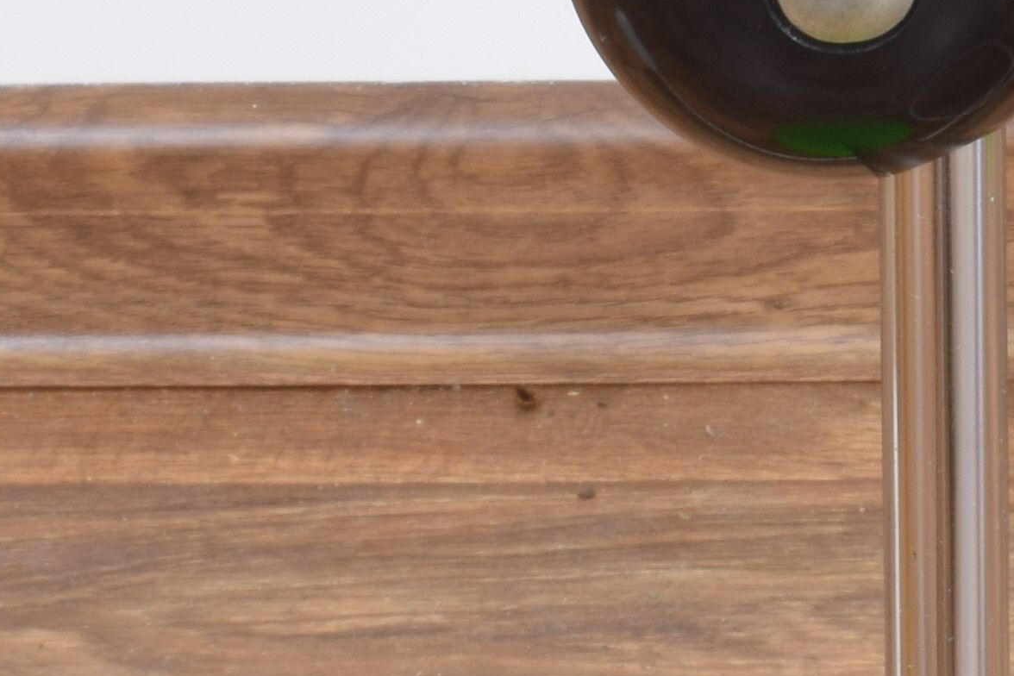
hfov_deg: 10.3
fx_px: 5605
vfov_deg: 6.9
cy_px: 87
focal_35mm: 199
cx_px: 966
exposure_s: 3
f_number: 25
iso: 100
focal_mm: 26
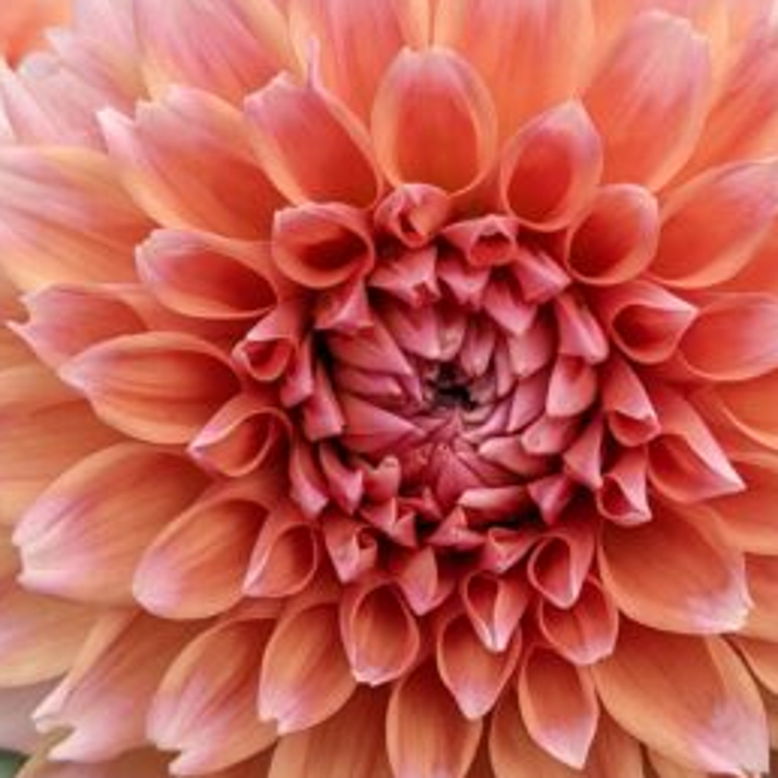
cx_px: 458
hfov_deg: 23.3
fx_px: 1882
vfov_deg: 23.3
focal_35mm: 74
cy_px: 280
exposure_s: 1/1565
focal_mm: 4.38
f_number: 1.73
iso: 57
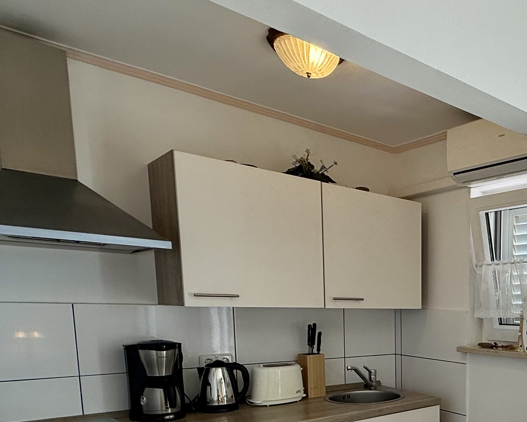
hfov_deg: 47.6
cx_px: 510
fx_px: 499
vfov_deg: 42.3
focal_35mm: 32
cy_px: 374
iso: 50
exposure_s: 1/154
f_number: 2.2
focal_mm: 2.22
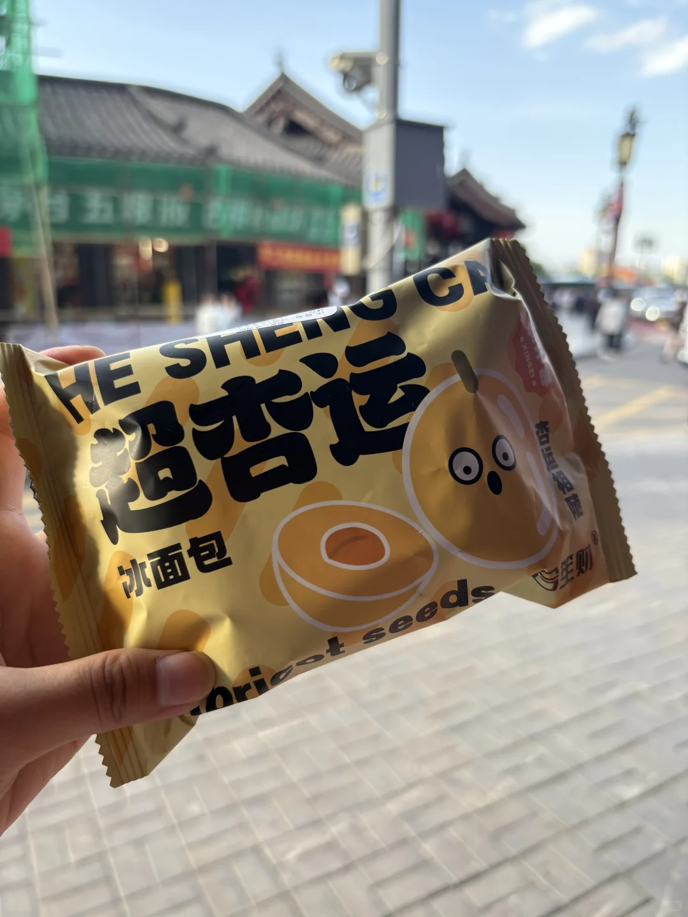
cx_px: 344
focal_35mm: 26
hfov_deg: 53.1
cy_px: 458
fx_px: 689
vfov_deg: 67.3
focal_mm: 5.96
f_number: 1.6
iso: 64
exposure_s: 1/267
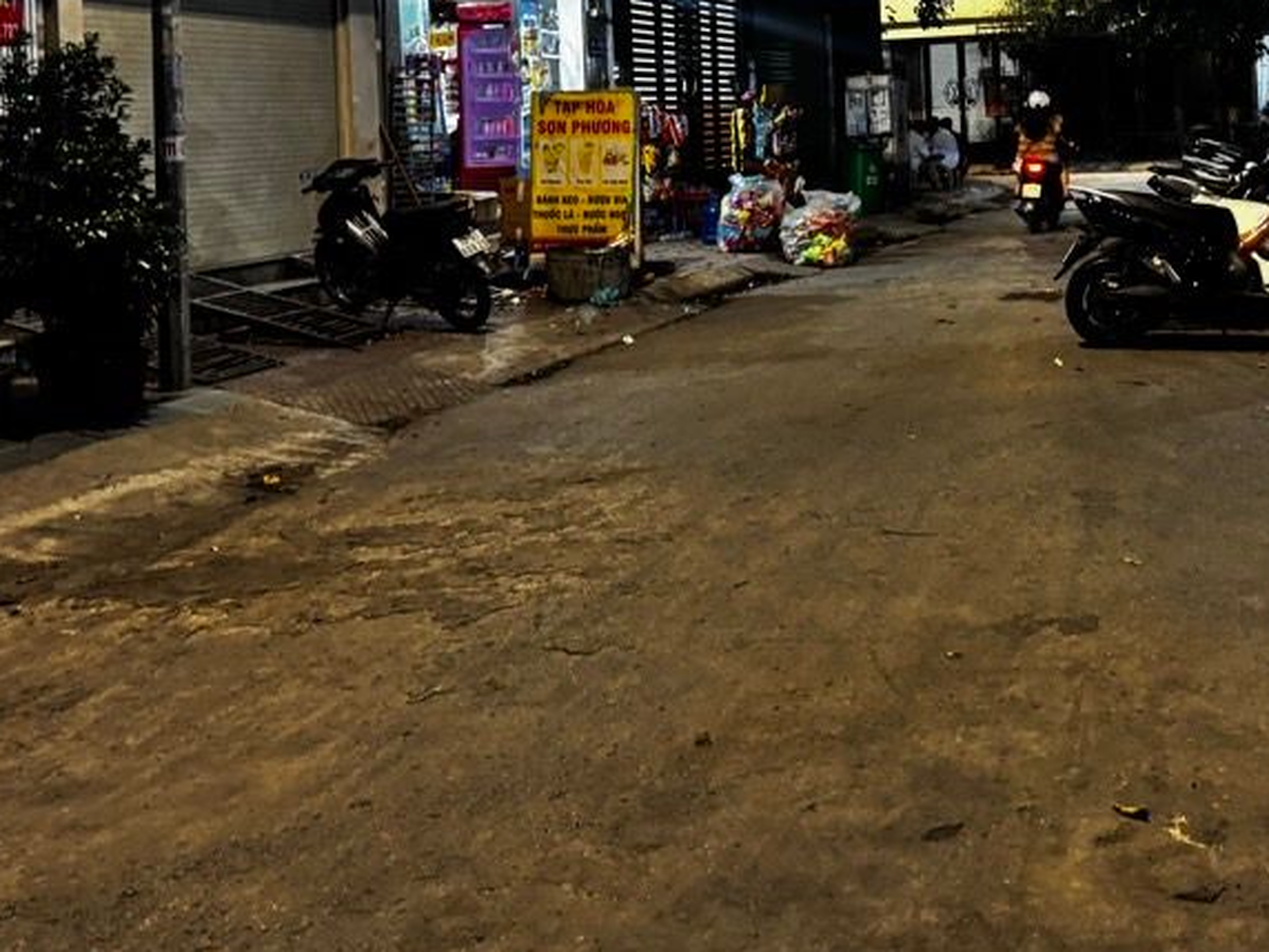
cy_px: 120
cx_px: 1009
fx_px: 1576
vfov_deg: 32.2
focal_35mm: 43
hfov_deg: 42.0
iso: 640
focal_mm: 6.76
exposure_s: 1/33
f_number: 1.78
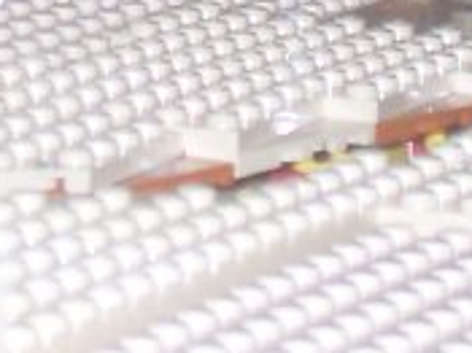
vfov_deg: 3.8
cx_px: 116
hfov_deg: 5.1
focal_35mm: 387
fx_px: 5273
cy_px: -490
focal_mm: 10.8
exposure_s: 1/90
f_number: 4
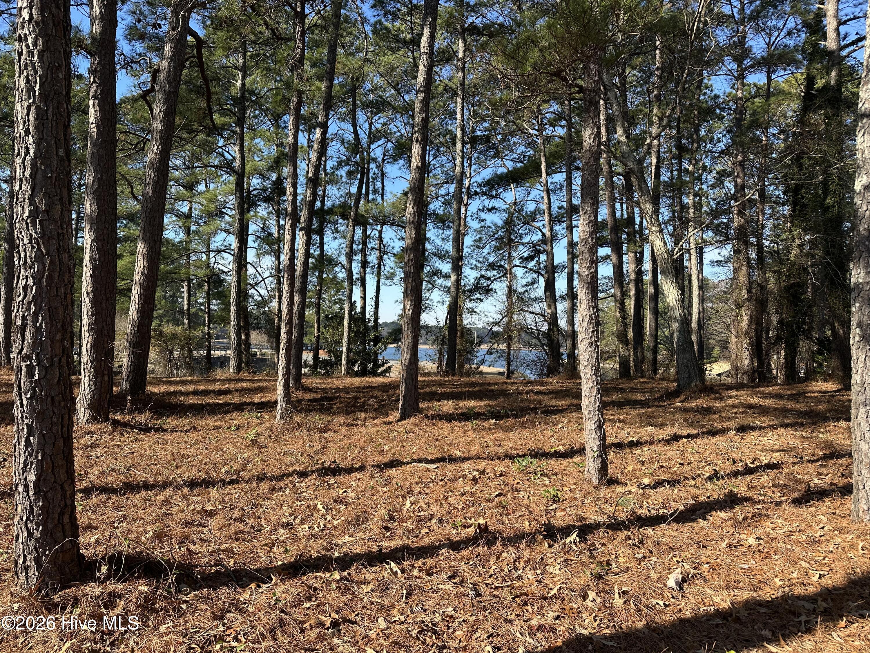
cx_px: 435
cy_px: 326
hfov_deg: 71.6
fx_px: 603
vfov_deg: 56.8
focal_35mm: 24
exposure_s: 1/1639
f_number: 1.78
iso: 80
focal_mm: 6.86
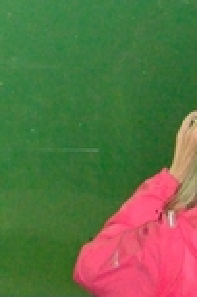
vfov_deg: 7.2
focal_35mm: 287
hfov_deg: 4.8
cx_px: 157
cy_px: -25
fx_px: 2366
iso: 6400
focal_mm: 42
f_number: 4.5
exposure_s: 1/200
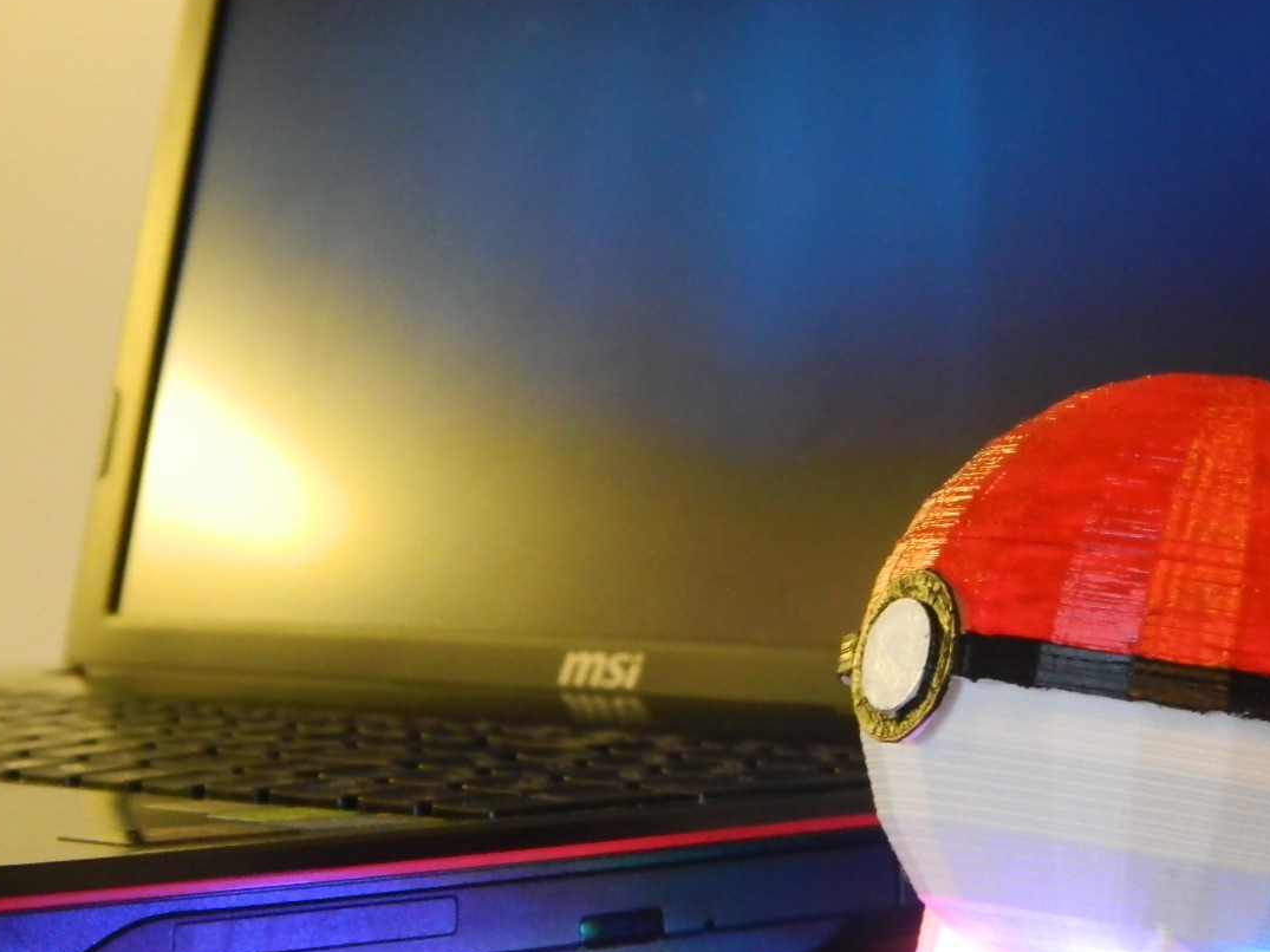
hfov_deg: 14.3
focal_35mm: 138
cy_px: 546
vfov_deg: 10.7
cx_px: 670
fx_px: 5062
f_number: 4.5
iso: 200
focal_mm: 18.6
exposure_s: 1/6
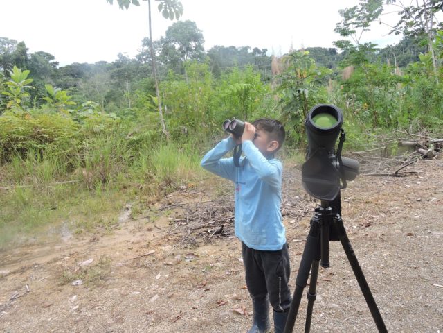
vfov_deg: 56.8
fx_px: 307
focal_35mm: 24
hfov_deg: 71.6
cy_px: 166
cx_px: 222
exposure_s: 1/250
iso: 100
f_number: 3.3
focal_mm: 4.3
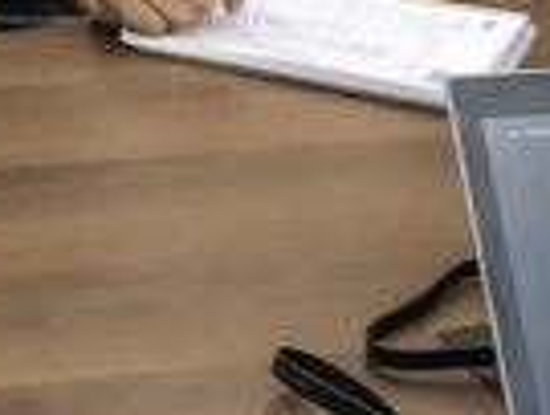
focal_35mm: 186
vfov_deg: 7.7
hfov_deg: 10.3
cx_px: -244
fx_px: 2963
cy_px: -393
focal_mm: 4
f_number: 1.8
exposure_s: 1/14
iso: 100
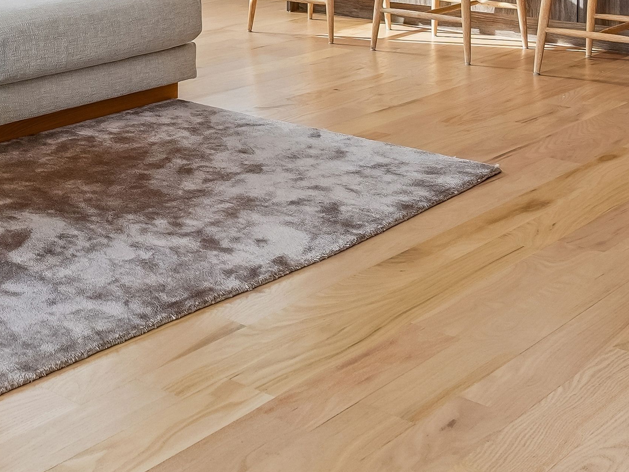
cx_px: -70
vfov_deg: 20.9
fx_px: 1163
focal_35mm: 64
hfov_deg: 27.6
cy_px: -135
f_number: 8
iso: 400
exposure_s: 1/40
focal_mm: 16
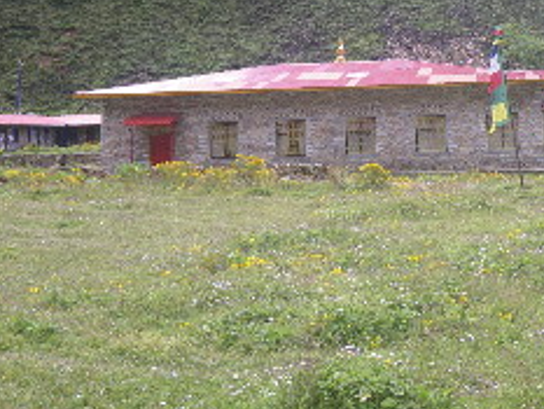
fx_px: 881
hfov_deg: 33.9
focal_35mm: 56
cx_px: 385
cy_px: 79
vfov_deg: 25.7
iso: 50
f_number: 3.8
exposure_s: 1/125
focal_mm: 6.1
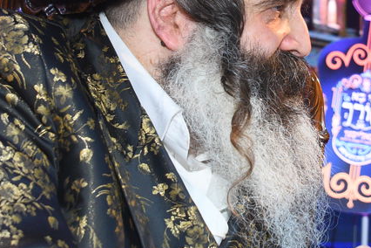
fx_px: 1422
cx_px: 314
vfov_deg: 9.9
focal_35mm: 138
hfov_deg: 14.7
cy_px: 16
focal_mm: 42
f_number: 5.6
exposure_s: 1/125
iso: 1600
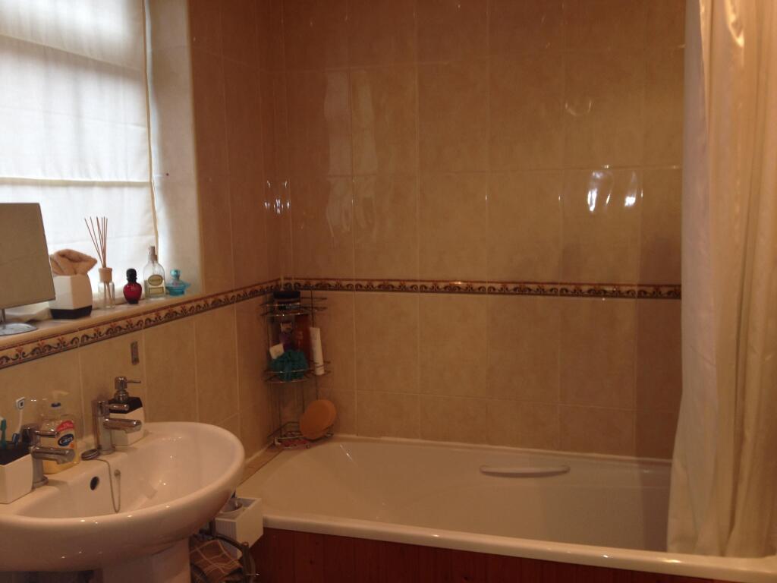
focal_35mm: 35
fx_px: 786
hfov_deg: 52.6
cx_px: 388
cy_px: 292
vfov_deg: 40.7
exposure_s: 1/27
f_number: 2.4
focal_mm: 4.28
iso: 50
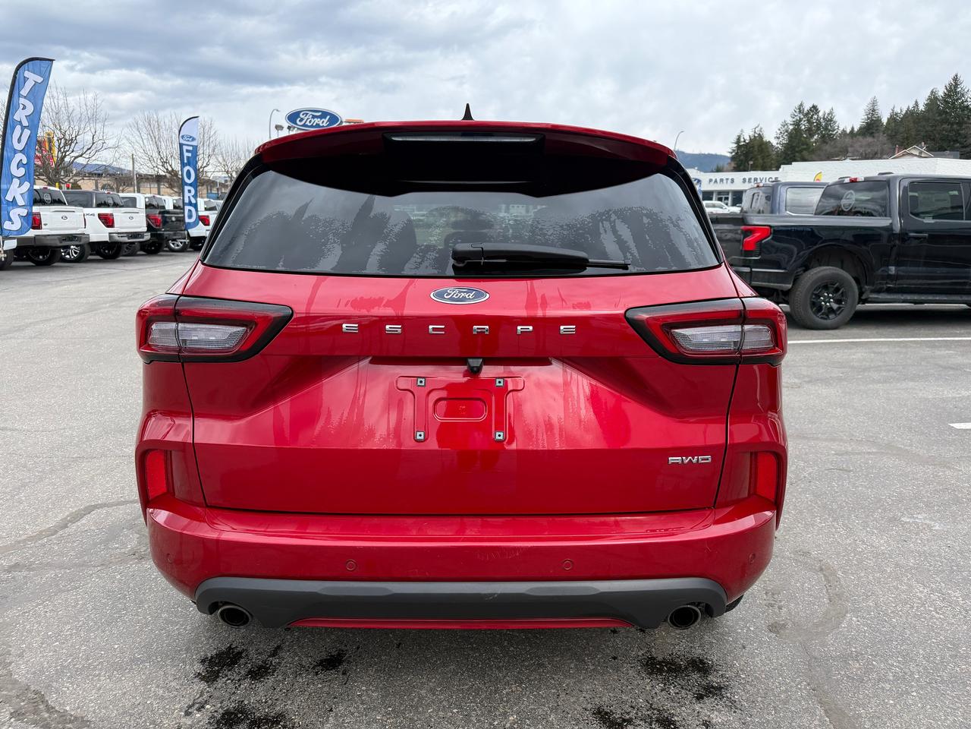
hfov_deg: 71.6
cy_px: 364
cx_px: 486
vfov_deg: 56.8
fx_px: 673
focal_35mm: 24
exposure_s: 1/1727
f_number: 1.78
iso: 100
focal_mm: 6.76
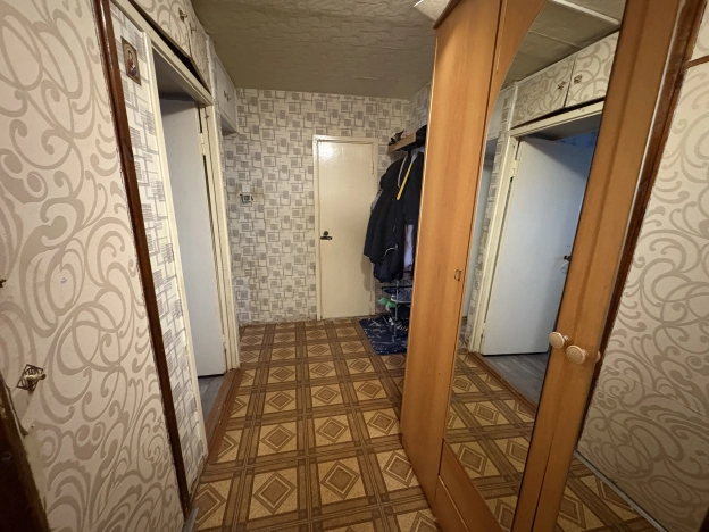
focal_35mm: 14
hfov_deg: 102.1
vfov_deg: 85.7
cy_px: 266
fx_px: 287
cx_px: 354
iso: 1250
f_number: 2.2
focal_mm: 2.22
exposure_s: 1/25
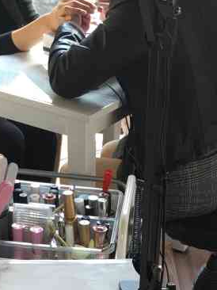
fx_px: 619
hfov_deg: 19.7
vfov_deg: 24.6
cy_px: 319
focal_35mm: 74
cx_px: 165
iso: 40
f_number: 2.2
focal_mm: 4.15
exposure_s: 1/17
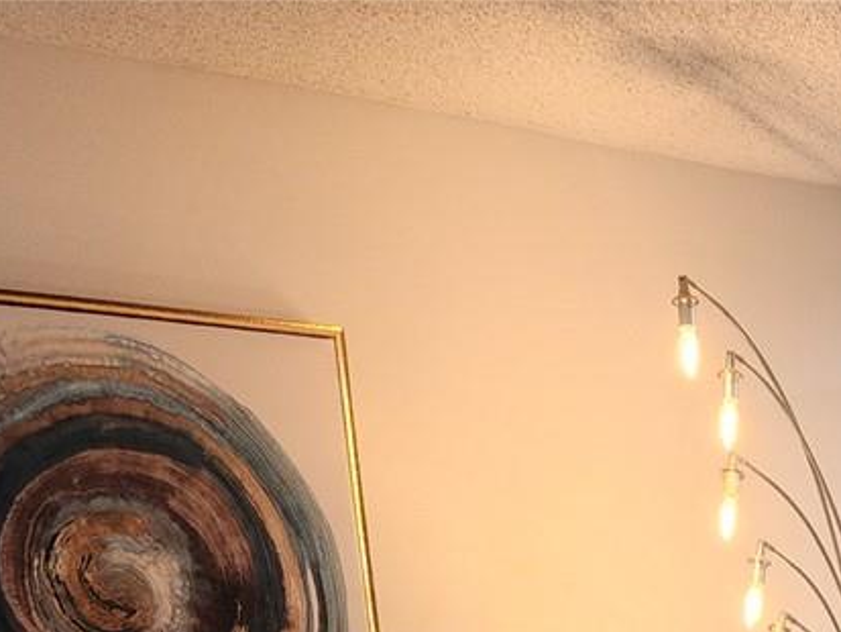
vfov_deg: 14.2
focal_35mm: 89
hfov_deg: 20.1
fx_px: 2163
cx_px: 1098
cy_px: 1221
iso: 125
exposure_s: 1/120
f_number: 1.8
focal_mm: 5.4
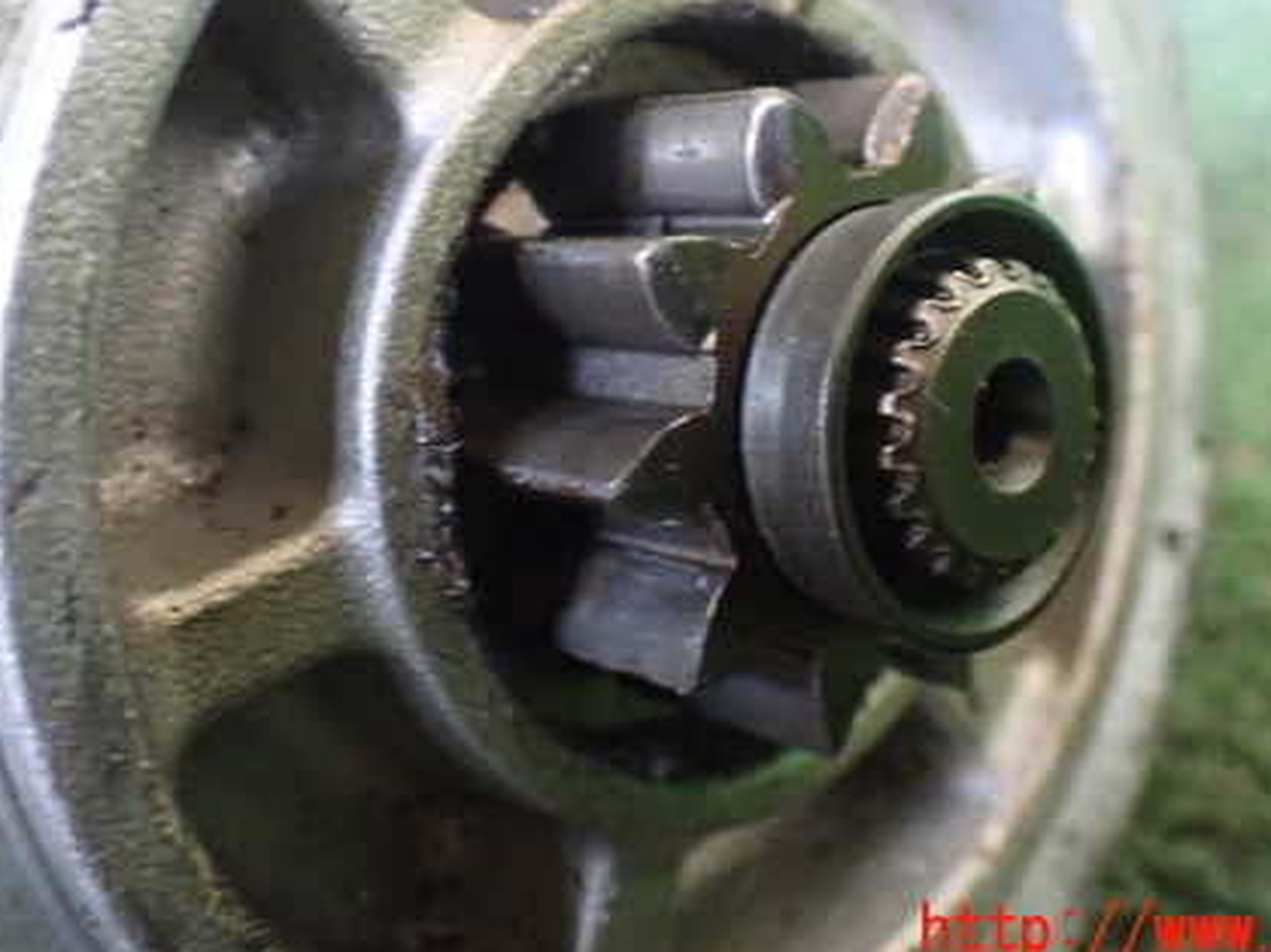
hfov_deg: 43.8
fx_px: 1578
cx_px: 695
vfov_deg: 33.2
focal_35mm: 43
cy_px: 288
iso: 1000
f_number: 2.3
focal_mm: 5.4
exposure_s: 1/30
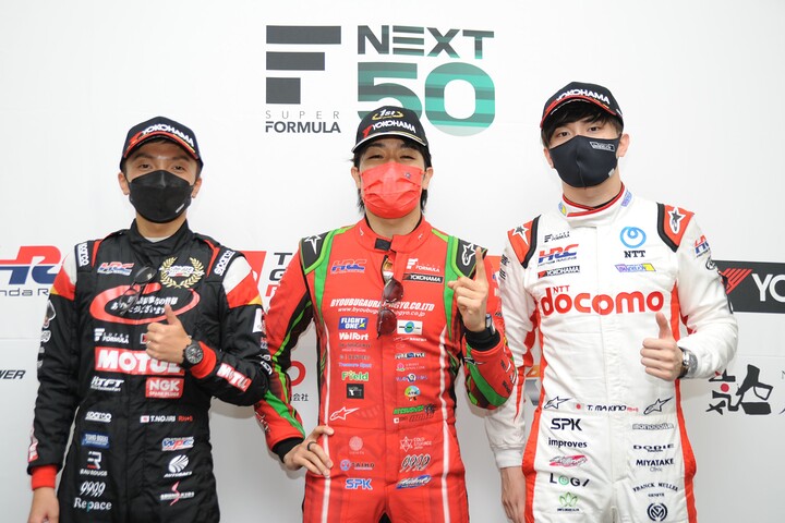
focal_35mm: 42
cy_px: 262
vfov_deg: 31.9
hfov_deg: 46.4
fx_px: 916
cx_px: 392
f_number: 2.8
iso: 200
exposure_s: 1/250
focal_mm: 42
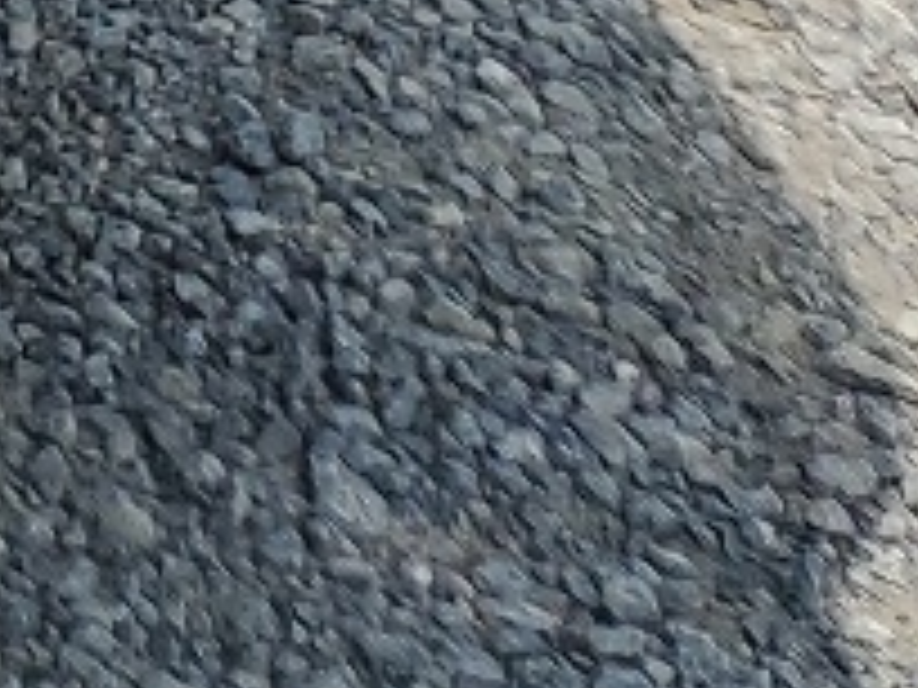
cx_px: -1958
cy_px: -1866
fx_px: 5410
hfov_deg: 8.1
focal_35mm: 204
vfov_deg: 6.2
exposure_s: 1/2500
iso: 50
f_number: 1.5
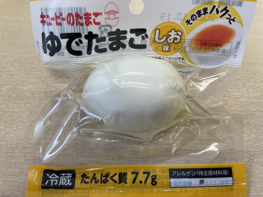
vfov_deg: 53.1
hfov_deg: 67.3
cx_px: 132
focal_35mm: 26
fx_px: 198
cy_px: 98
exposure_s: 1/100
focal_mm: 4.2
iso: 50
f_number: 1.6
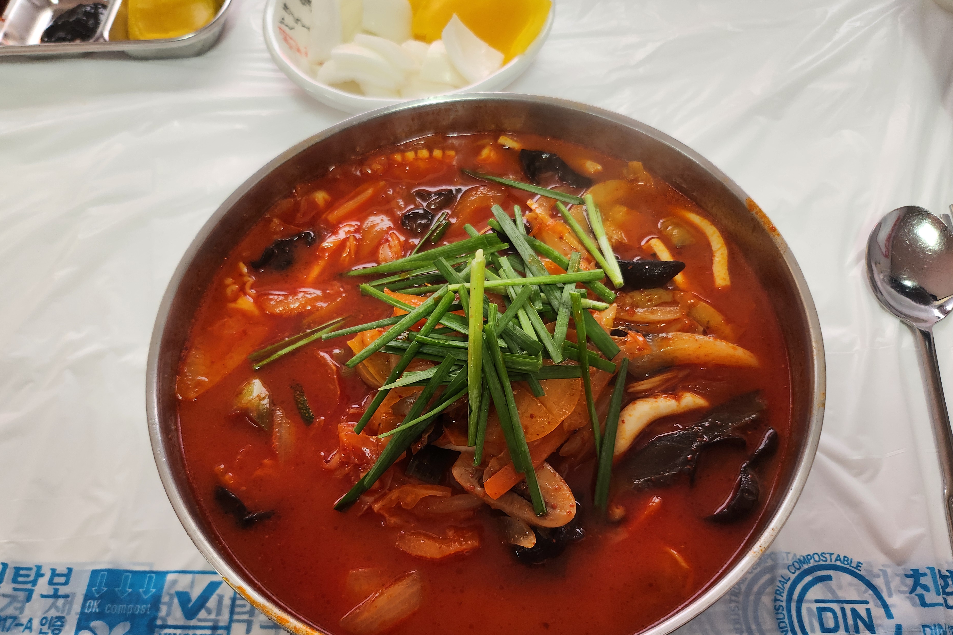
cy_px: 326
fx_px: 715
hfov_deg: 67.4
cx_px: 456
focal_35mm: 27
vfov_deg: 47.9
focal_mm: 5
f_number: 1.8
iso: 100
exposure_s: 1/120
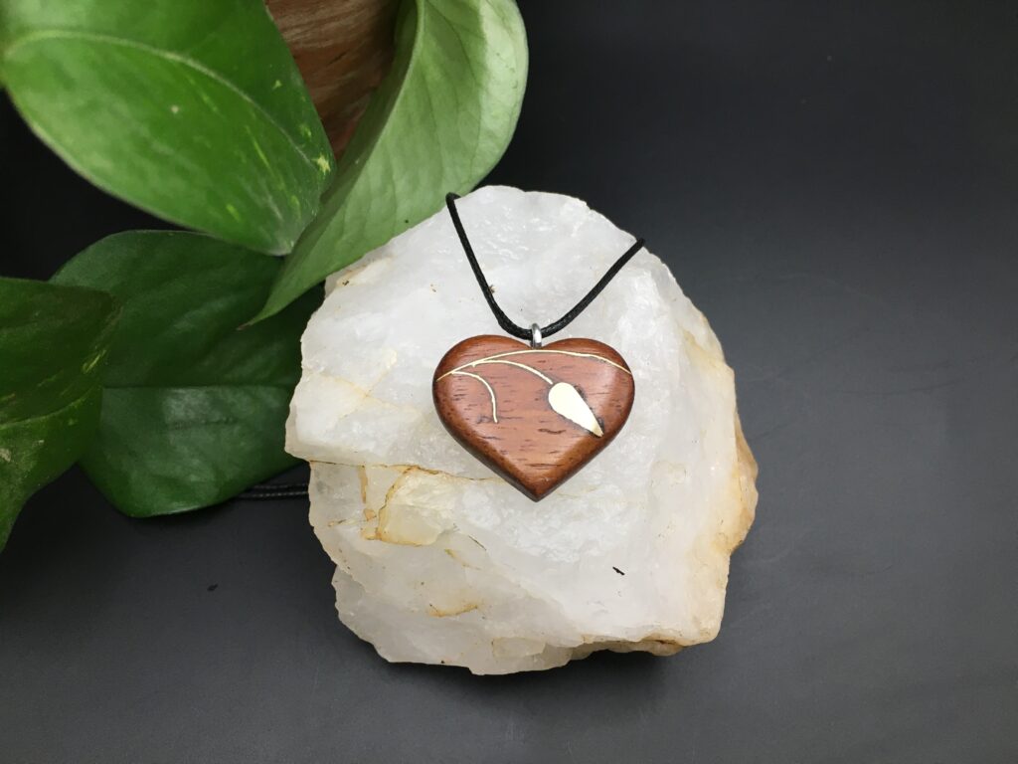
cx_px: 509
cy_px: 382
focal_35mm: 29
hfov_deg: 61.7
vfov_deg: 48.2
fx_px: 853
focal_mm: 4.15
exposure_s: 1/33
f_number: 2.2
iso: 40
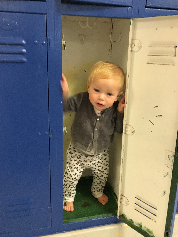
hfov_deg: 44.2
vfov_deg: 56.8
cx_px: 91
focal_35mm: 32
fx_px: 219
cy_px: 111
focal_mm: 4.15
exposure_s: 1/15
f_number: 2.2
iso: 250
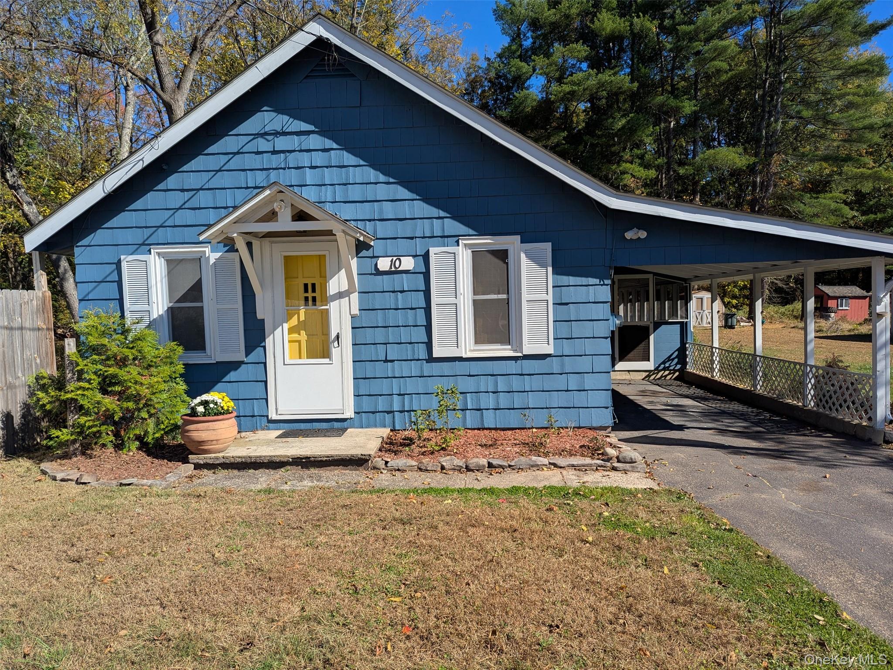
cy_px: 335
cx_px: 446
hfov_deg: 71.6
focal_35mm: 24
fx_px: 619
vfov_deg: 56.8
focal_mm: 6.81
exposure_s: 1/2179
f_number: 1.85
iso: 41
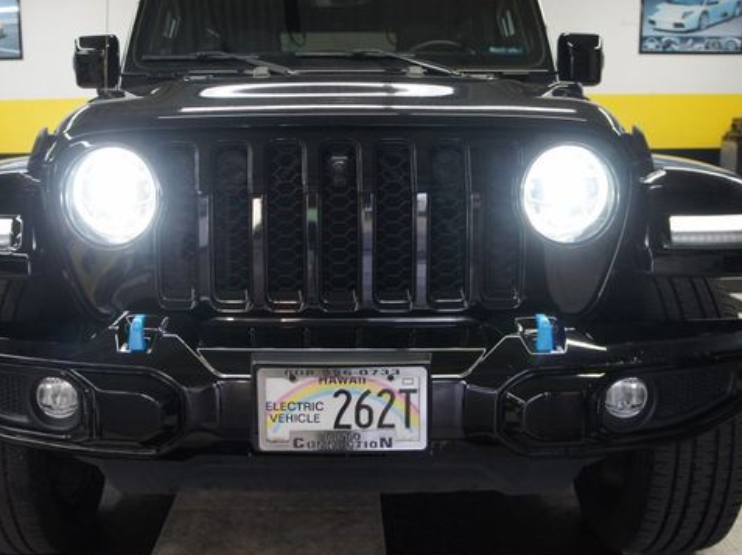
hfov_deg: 46.1
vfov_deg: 35.4
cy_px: 272
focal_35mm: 41
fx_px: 871
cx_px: 333
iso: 400
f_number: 4
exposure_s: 1/40
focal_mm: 21
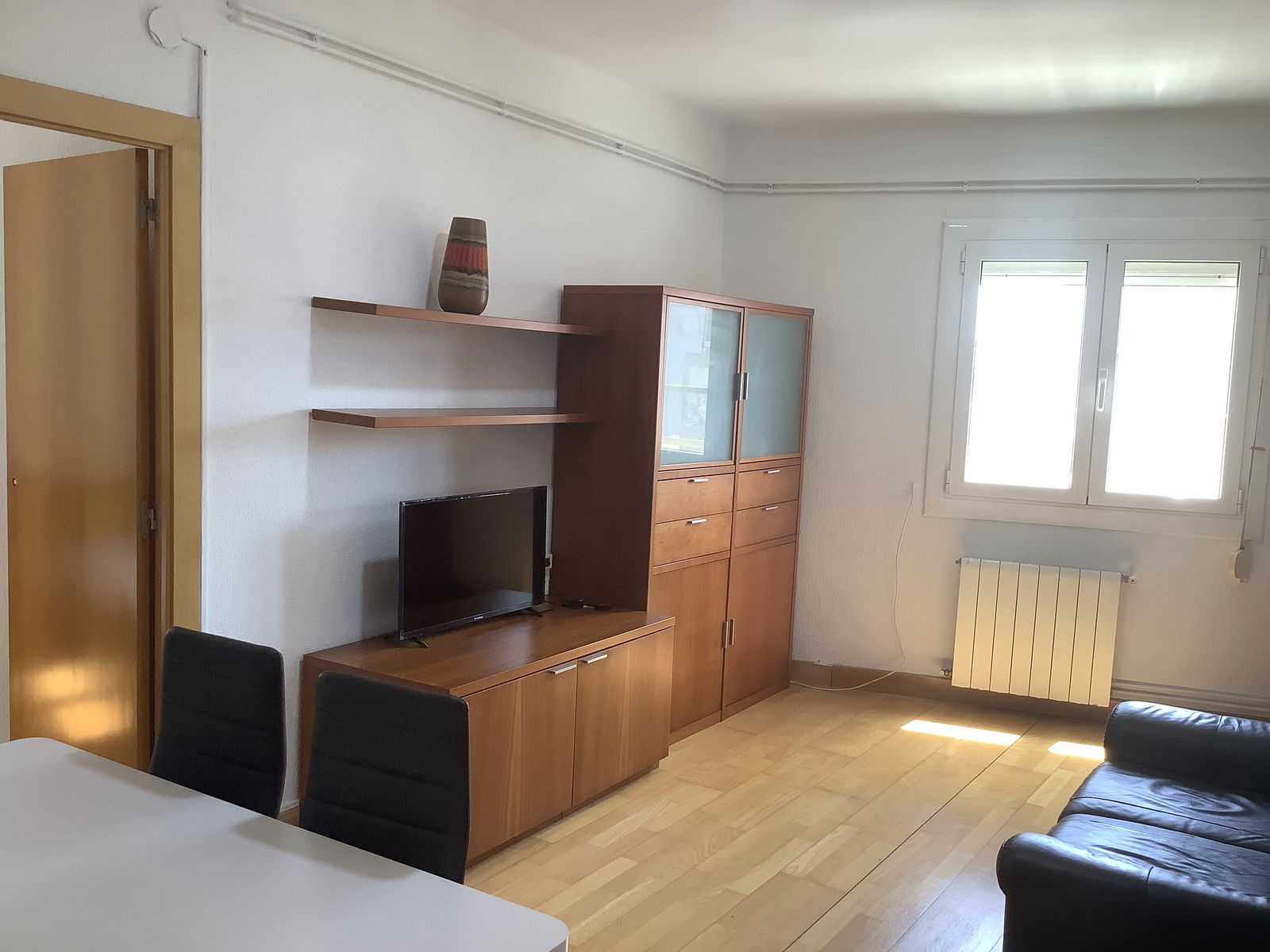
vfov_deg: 45.4
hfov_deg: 58.4
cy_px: 476
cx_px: 635
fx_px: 1137
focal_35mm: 31
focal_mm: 3.3
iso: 50
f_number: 2.4
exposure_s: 1/60
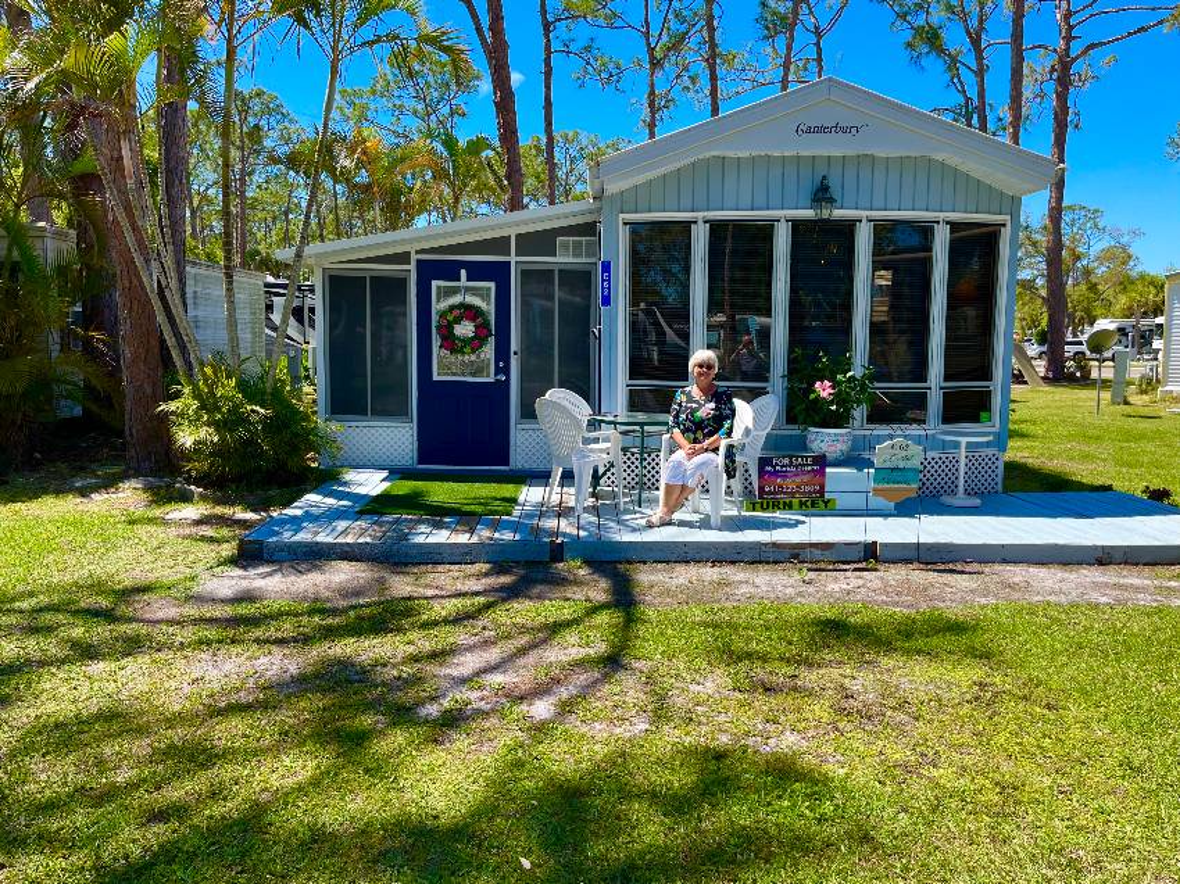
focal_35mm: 26
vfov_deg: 53.0
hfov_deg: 67.3
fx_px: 886
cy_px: 442
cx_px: 590
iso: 50
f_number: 1.6
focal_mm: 5.1
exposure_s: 1/1748
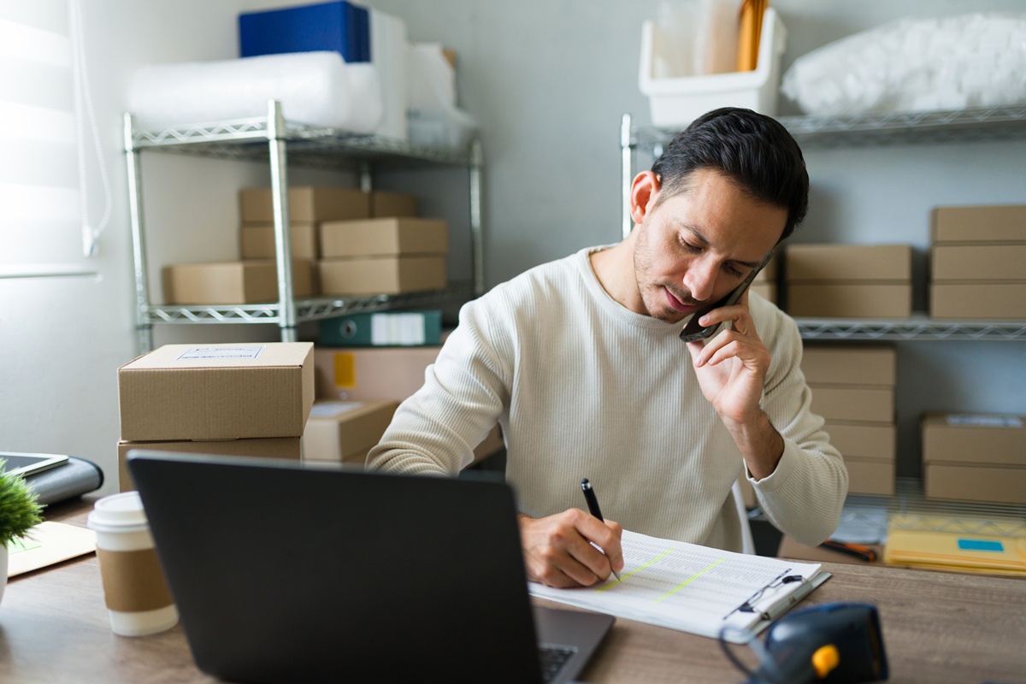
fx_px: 997
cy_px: 342
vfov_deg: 37.9
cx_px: 513
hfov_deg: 54.4
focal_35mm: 35
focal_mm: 35
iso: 640
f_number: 1.8
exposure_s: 1/100
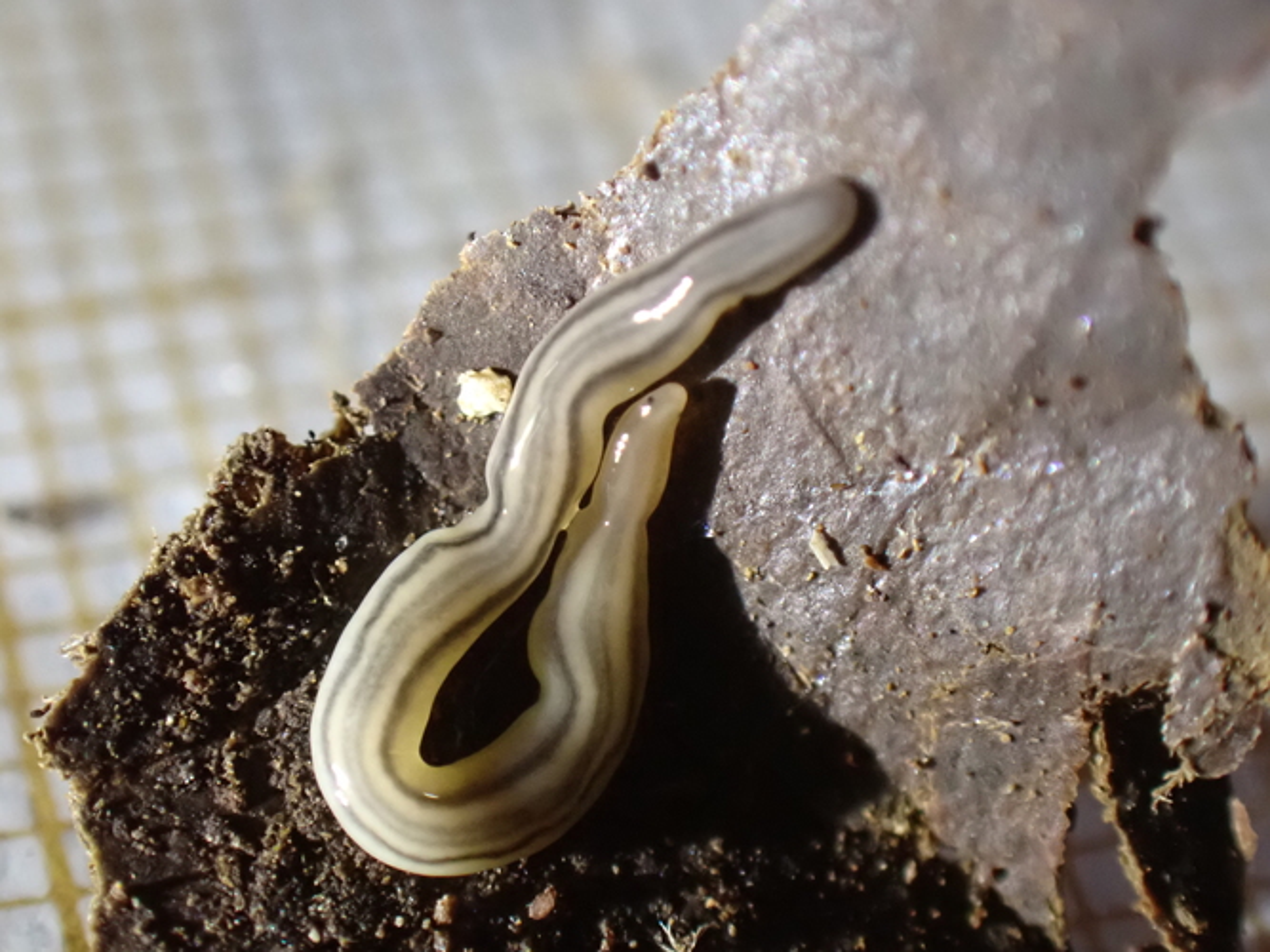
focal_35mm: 100
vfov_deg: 14.8
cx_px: 635
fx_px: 3668
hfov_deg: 19.6
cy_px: 476
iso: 1600
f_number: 4.9
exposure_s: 1/40
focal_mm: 18
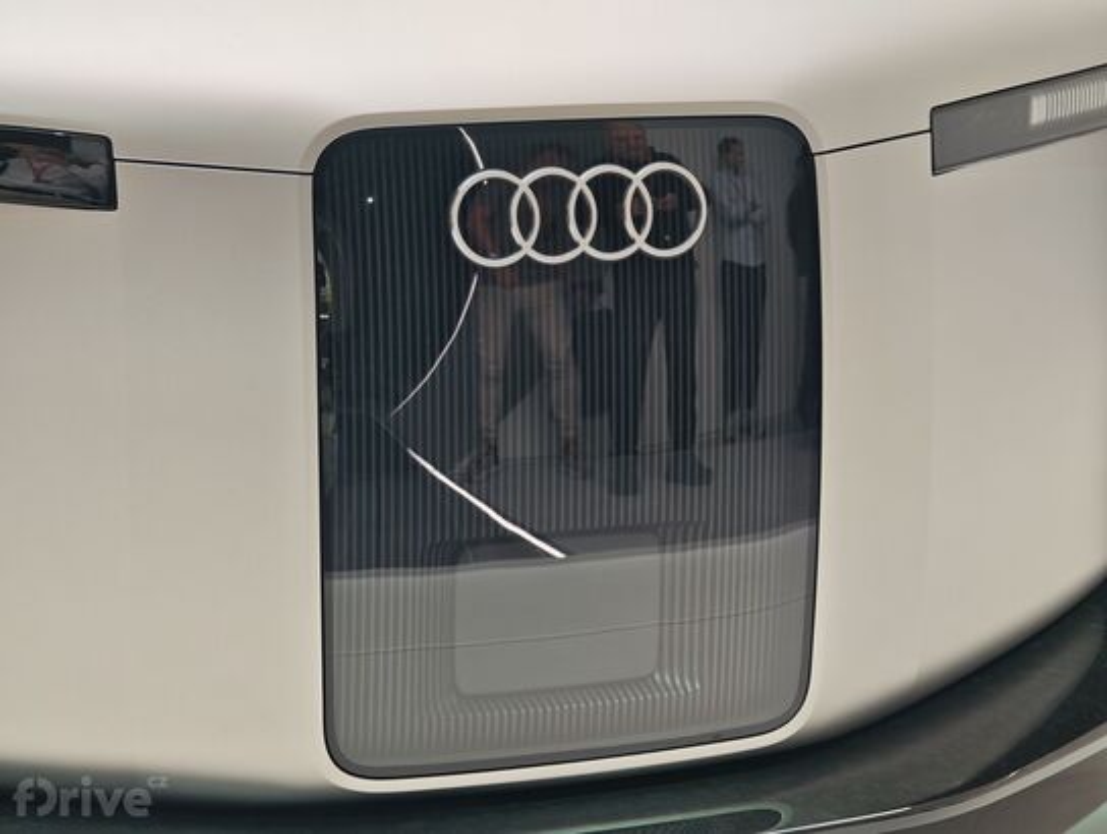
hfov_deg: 19.6
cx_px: 554
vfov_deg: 14.8
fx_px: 3204
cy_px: 417
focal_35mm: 100
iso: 400
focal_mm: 25.1
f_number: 2.6
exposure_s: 1/48.8
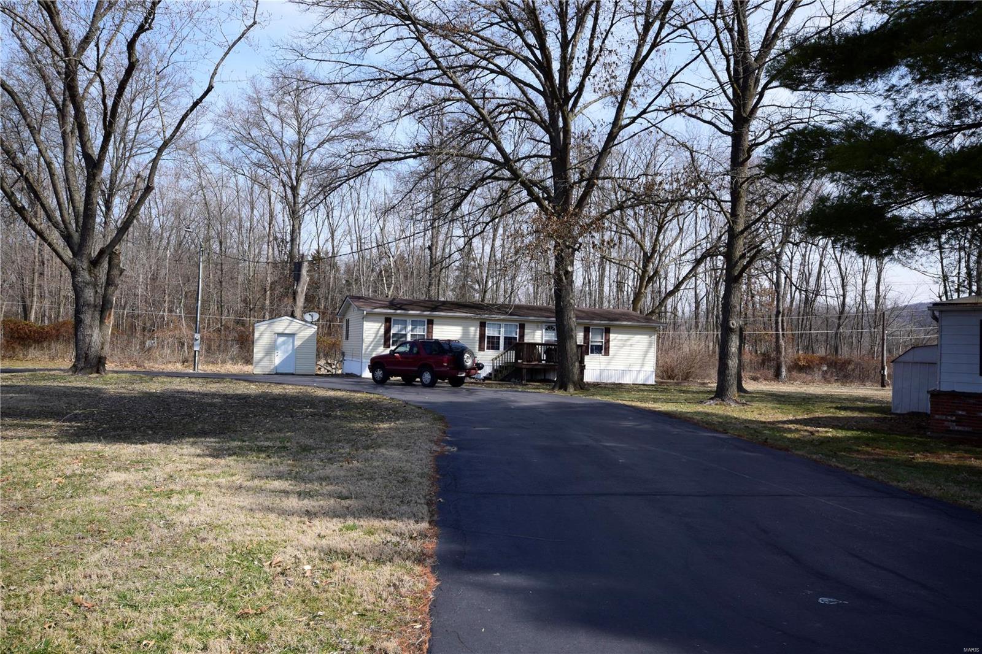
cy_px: 327
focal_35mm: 30
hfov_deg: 61.9
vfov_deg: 43.6
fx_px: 818
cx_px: 491
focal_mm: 20
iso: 400
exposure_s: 1/320
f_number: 11
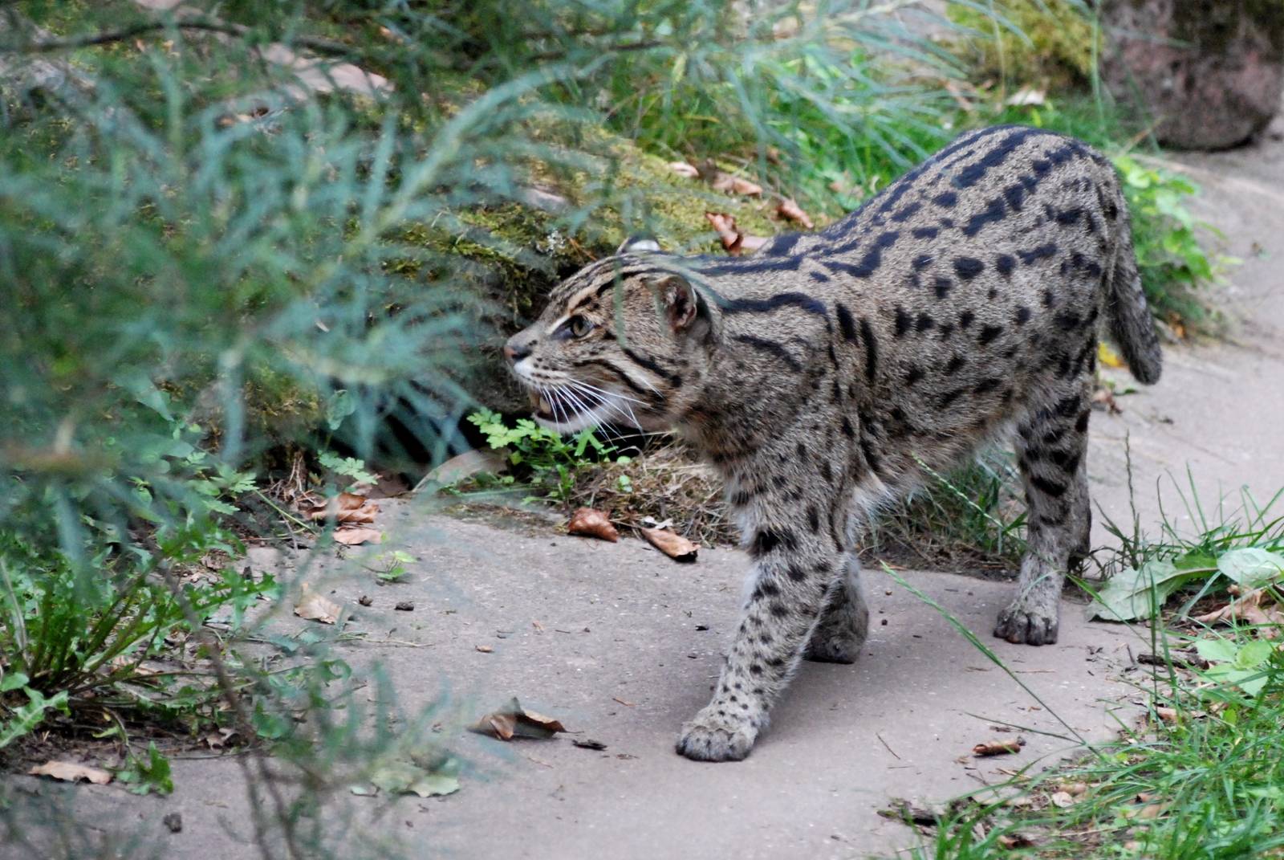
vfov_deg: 5.4
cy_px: 430
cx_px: 642
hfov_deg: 8.1
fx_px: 9106
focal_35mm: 255
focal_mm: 170
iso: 1600
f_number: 4.8
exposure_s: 1/800
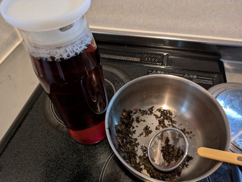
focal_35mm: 25
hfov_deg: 69.4
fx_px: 175
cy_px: 91
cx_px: 121
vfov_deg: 54.9
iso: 431
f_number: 1.89
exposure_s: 1/24
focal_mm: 5.43
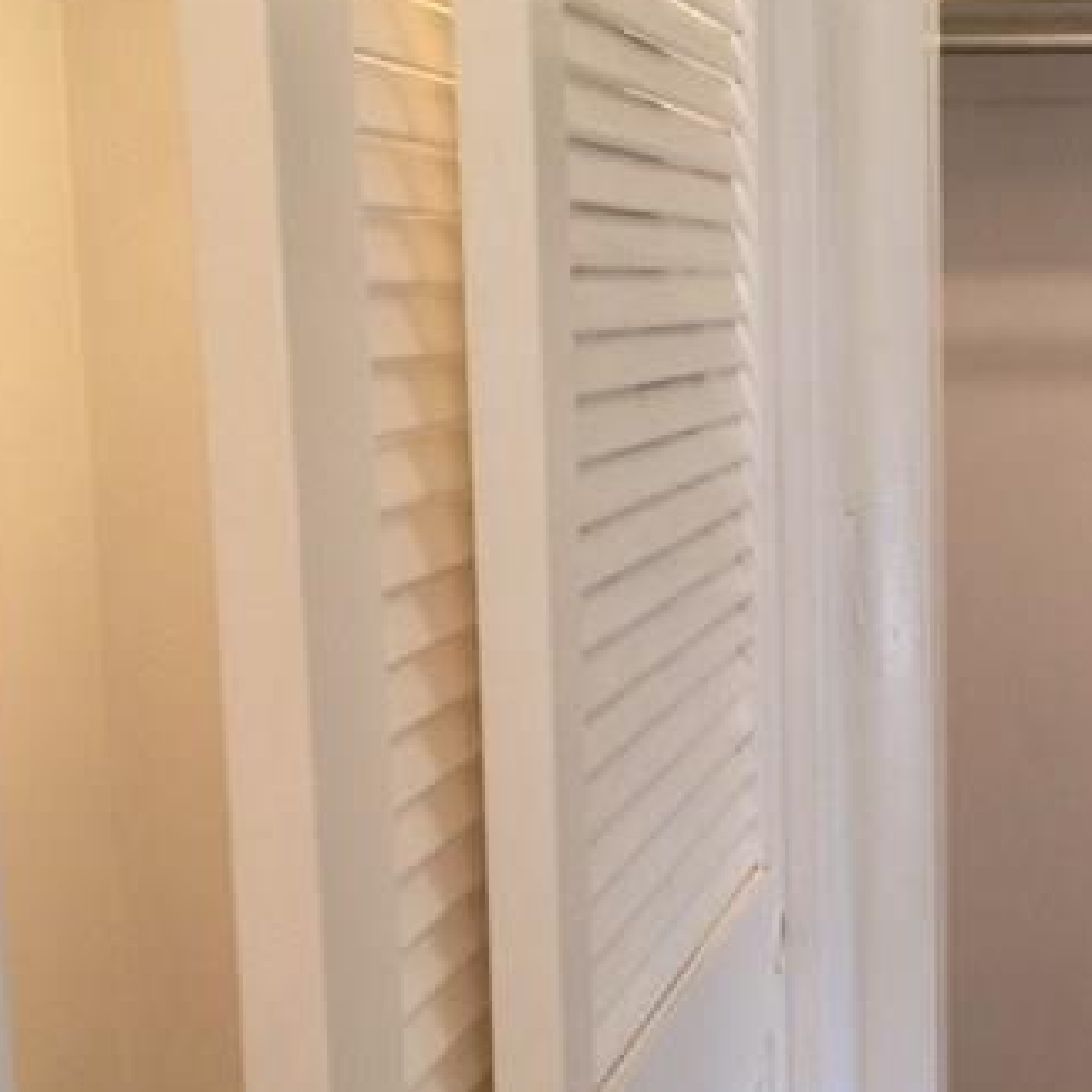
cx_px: 1001
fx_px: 2891
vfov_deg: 21.1
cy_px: 920
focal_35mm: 81
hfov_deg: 20.9
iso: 40
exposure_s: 1/15
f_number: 2.2
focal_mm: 4.15
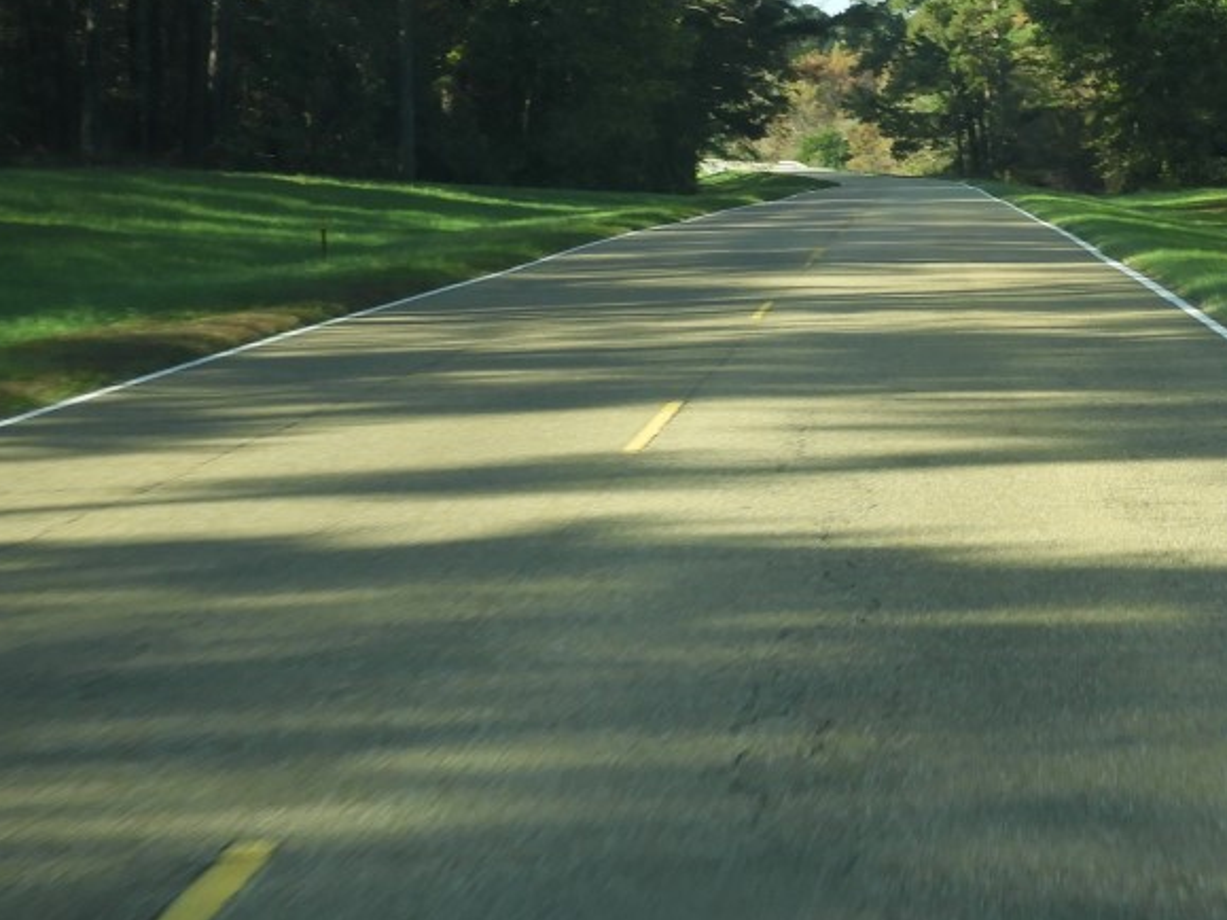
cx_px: 475
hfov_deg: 17.6
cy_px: 0
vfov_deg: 13.0
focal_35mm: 112
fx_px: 3969
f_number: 4
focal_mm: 8.1
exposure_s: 1/200
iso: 100
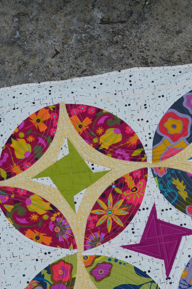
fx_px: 529
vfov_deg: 30.0
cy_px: 221
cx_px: 151
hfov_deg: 20.4
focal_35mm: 66
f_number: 9
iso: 100
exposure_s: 1/320
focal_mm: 20
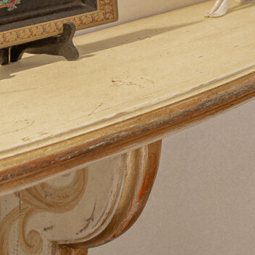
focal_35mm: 86
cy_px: -218
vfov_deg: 16.5
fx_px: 717
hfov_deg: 10.9
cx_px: 802
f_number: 2
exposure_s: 1/1600
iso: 1000
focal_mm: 14
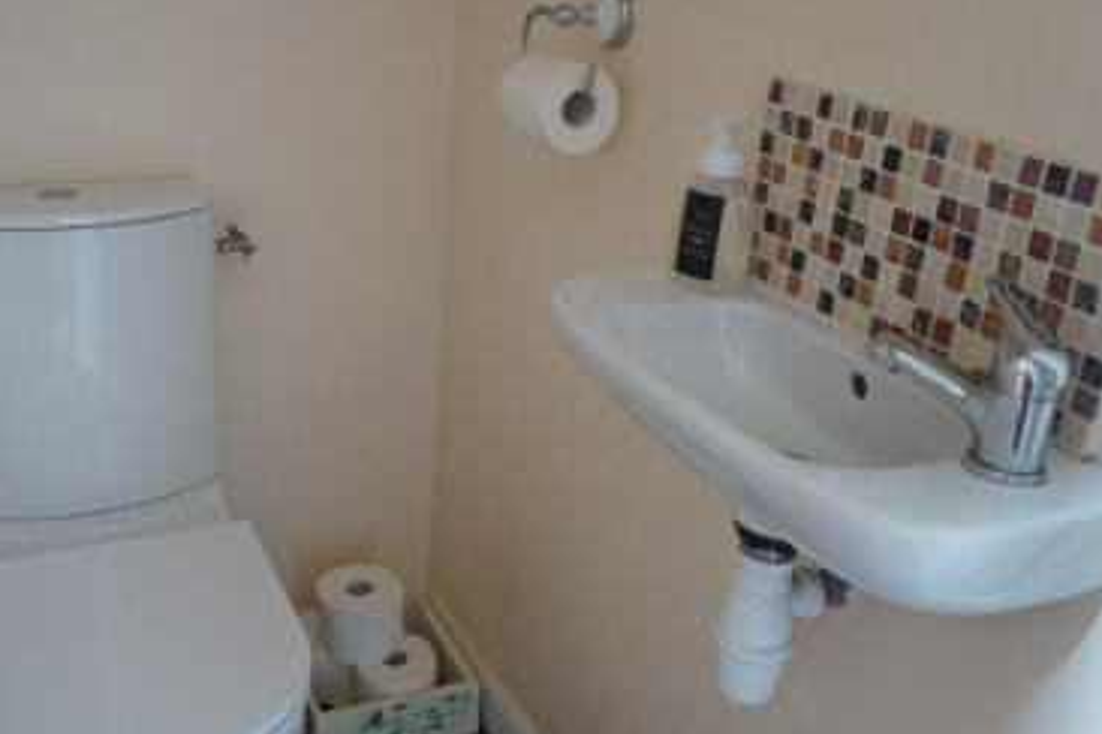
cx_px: 449
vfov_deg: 34.2
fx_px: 1194
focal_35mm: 39
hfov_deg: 49.3
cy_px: 420
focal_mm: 20
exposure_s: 1/25
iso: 200
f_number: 3.5
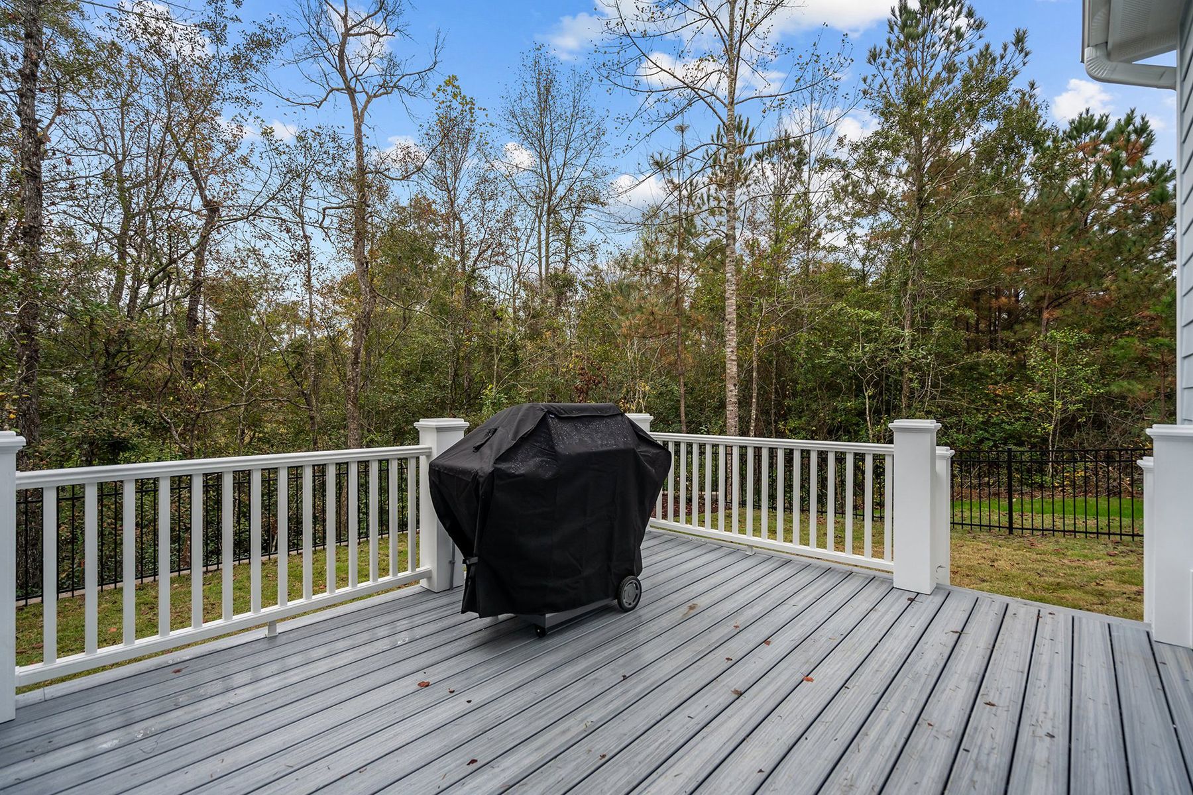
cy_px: 398
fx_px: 530
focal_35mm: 16
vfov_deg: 73.7
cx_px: 596
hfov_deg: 96.7
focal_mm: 16
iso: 400
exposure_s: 1/320
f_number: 4
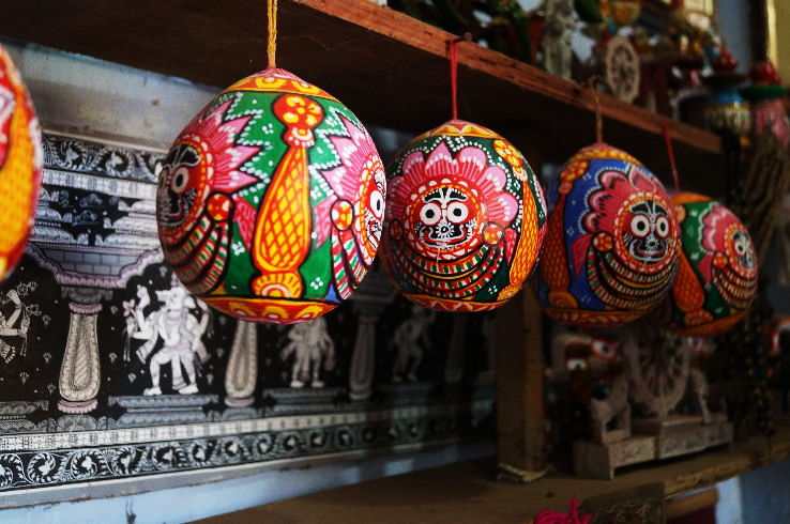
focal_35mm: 39
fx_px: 855
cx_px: 395
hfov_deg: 49.6
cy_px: 262
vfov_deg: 34.1
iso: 1000
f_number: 4.5
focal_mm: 26
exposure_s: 1/60
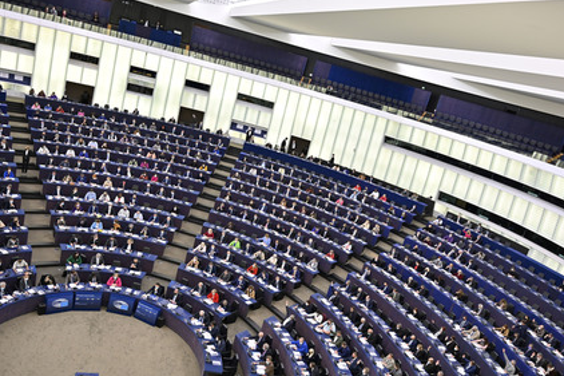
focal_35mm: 31
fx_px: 485
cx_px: 291
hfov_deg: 60.3
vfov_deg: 42.3
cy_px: 194
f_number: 4
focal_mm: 29
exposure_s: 1/250
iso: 1250
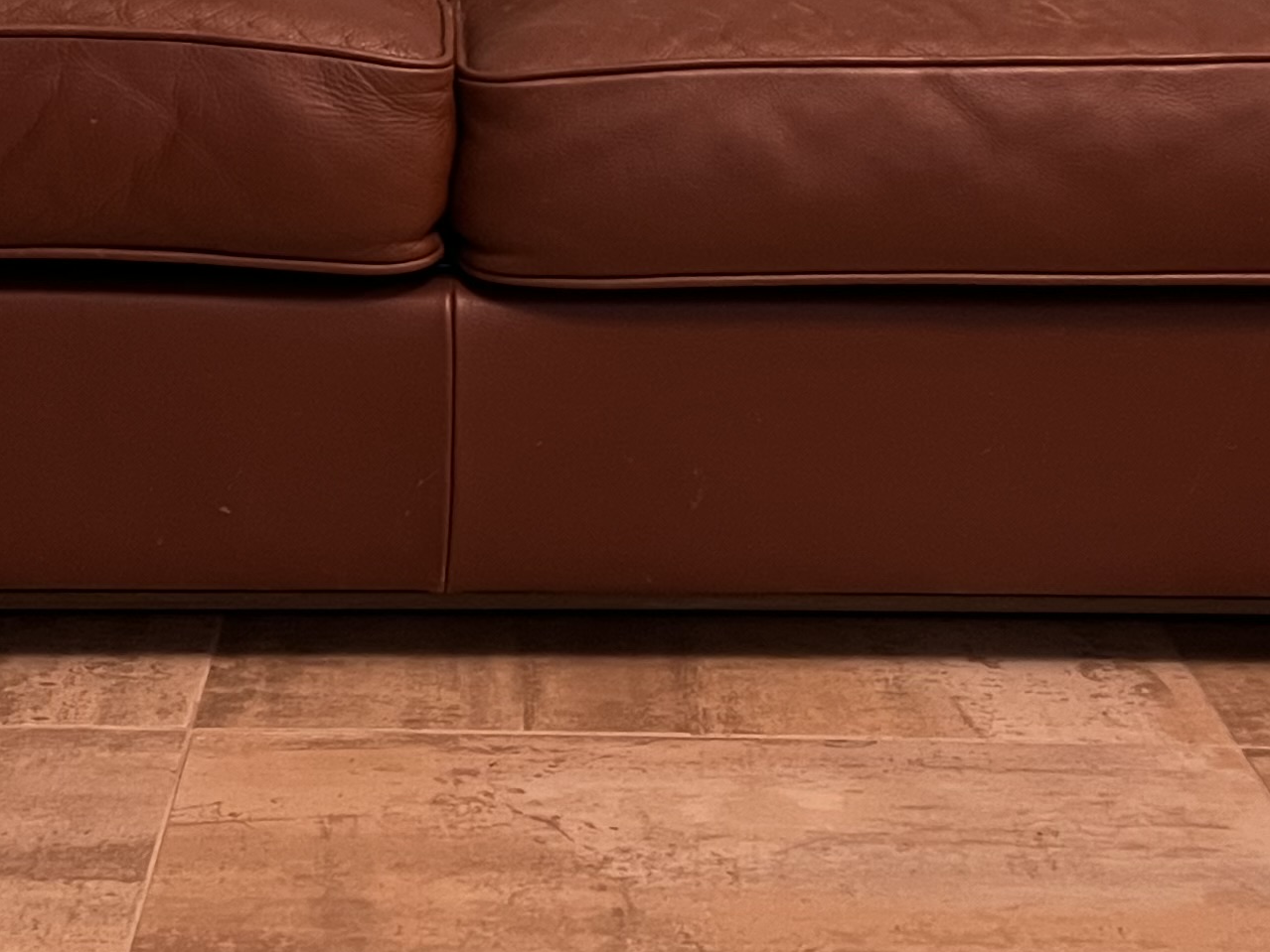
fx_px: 3009
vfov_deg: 17.4
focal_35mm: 82
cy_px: -93
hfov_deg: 23.8
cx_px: 524
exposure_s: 1/33
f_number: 1.5
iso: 500
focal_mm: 5.7
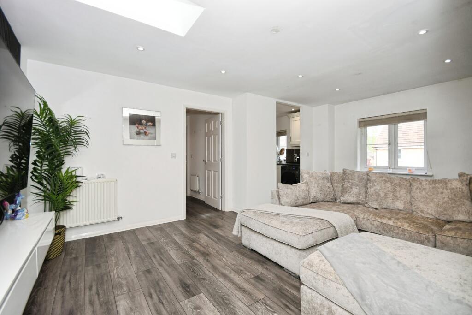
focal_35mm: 15
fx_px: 197
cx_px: 236
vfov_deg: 77.3
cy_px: 158
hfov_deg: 100.4
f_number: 8
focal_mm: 10
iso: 400
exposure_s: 1/60
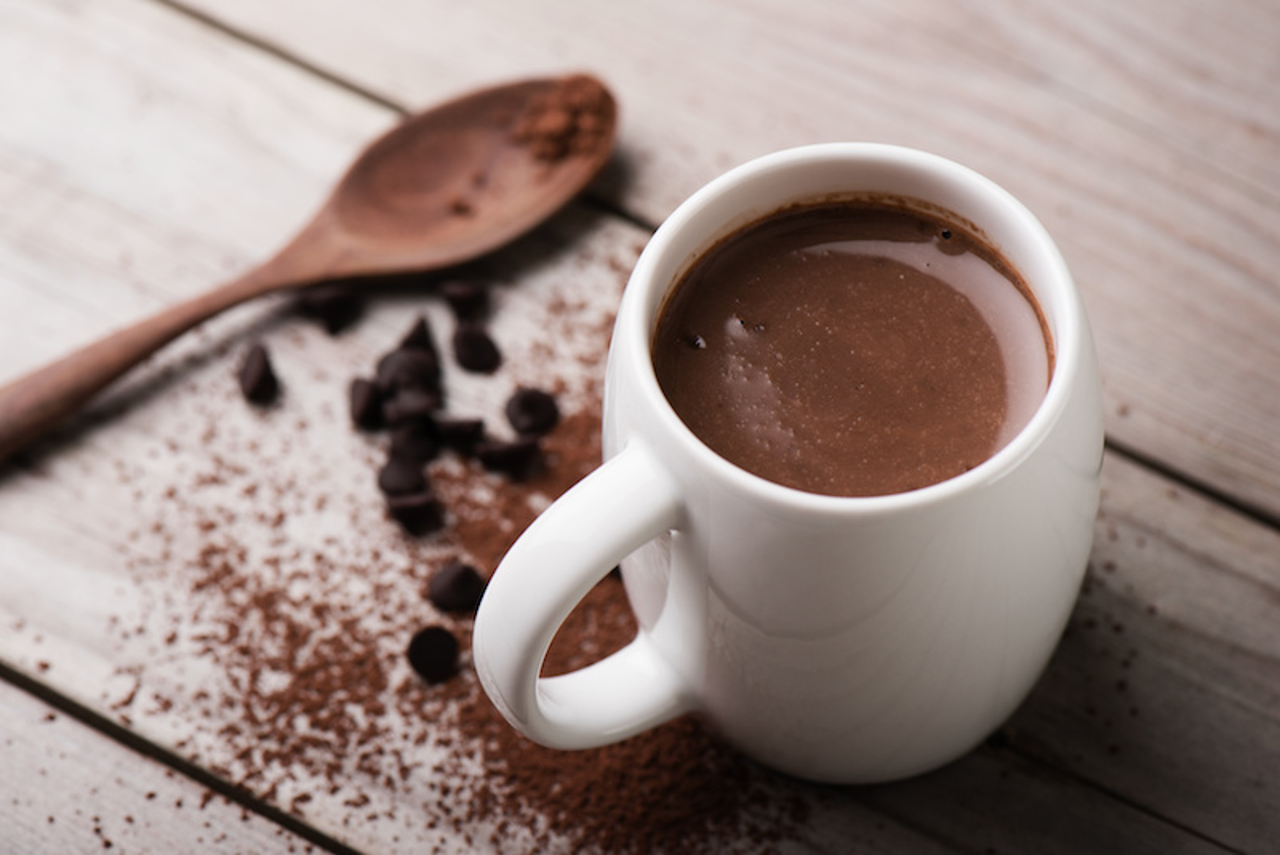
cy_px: 428
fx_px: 3734
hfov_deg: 19.4
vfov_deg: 13.1
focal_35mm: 105
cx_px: 640
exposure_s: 1/200
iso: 200
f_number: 9
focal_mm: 105
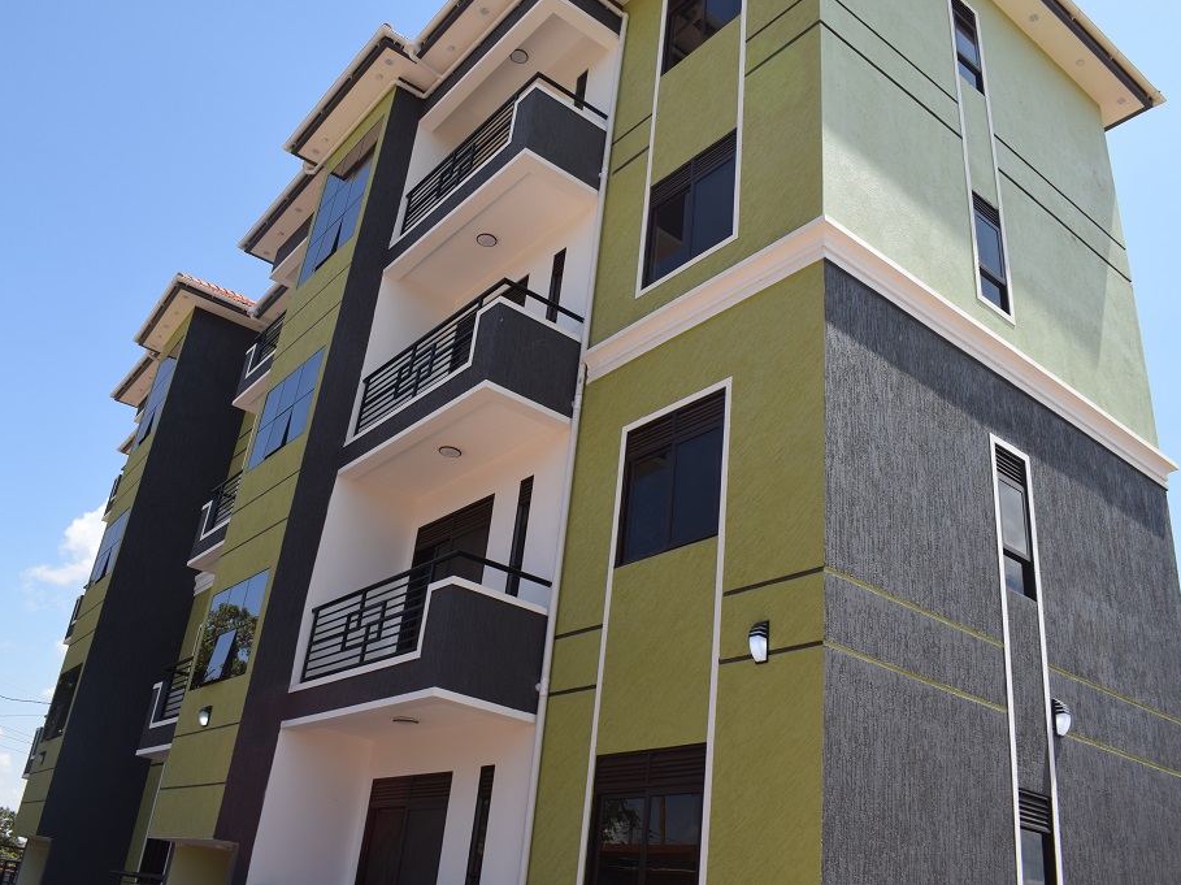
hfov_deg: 59.9
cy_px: 431
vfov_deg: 46.8
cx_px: 552
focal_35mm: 30
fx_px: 1023
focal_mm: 18
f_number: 9
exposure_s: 1/320
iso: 200
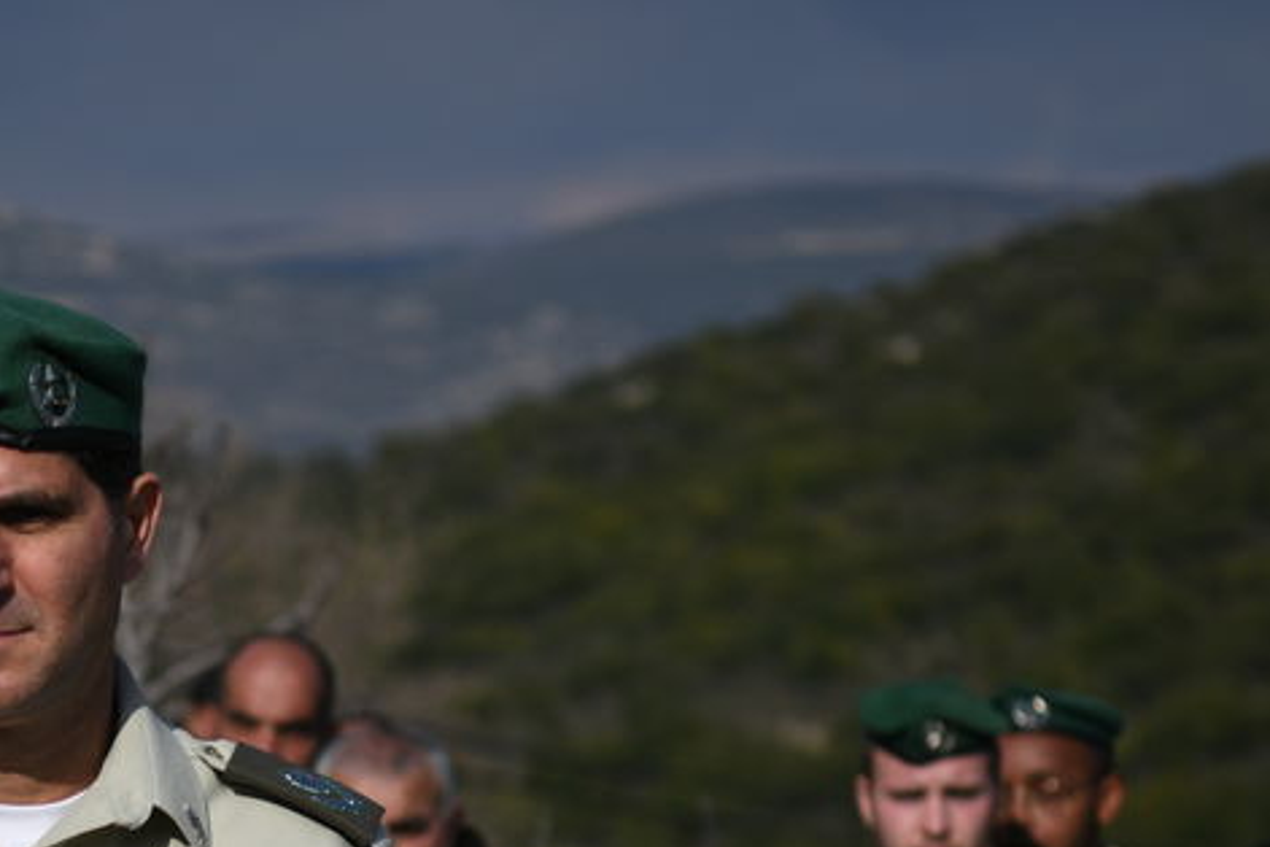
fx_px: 7337
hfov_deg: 9.8
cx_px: -13
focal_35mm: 208
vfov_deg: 6.6
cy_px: 1018
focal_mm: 70
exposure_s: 1/5000
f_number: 3.2
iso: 125
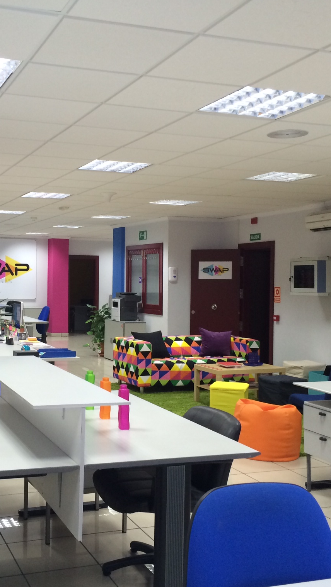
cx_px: 84
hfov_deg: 26.8
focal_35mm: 44
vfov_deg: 46.4
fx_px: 686
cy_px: 293
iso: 80
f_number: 2.2
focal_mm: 4.12
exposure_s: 1/33
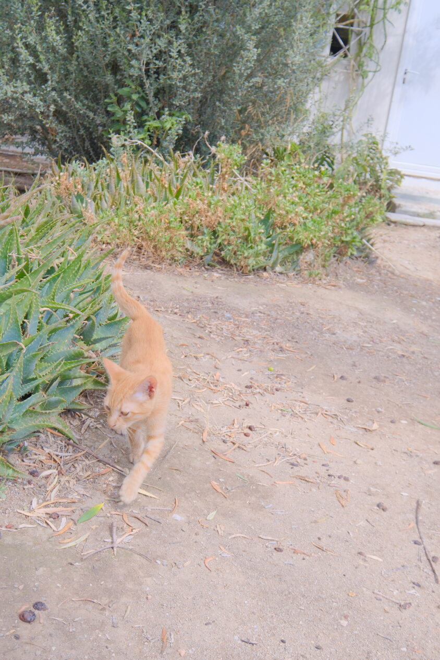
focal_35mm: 36
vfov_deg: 53.1
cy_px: 330
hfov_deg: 36.9
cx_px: 220
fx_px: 660
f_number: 6.4
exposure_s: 1/280
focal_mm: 24
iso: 640
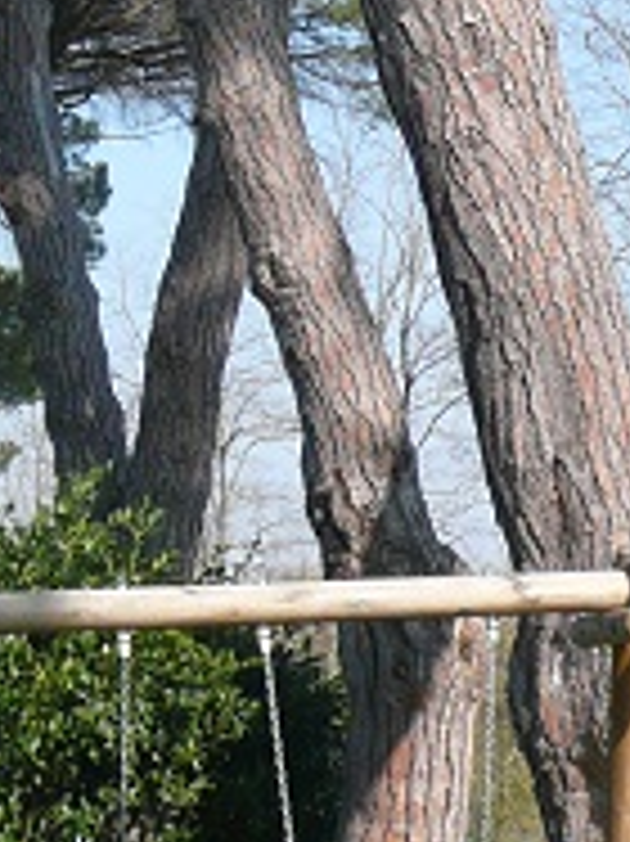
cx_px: 144
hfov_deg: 9.6
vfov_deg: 12.7
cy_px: 27
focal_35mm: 154
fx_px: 3741
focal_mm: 5.8
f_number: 3.7
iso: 100
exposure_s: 1/500
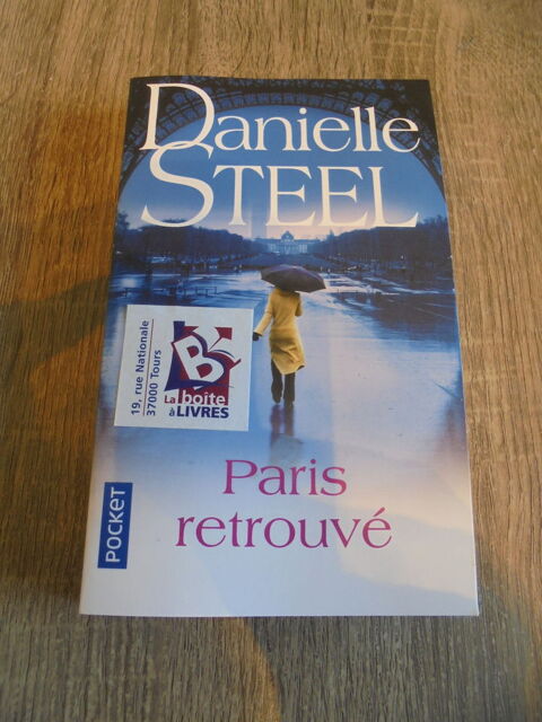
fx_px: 543
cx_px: 271
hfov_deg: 53.1
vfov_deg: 67.3
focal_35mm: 26
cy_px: 361
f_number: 3.5
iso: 200
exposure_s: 1/30
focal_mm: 4.6
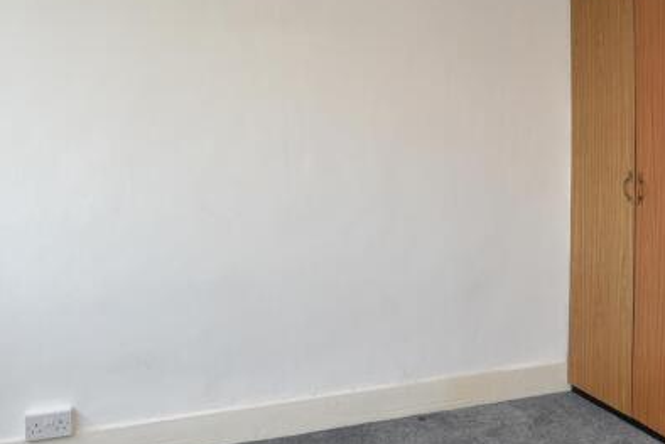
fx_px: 721
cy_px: 122
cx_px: 430
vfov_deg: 33.7
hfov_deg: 48.9
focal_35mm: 39
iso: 100
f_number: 8
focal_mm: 10
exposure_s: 1/4
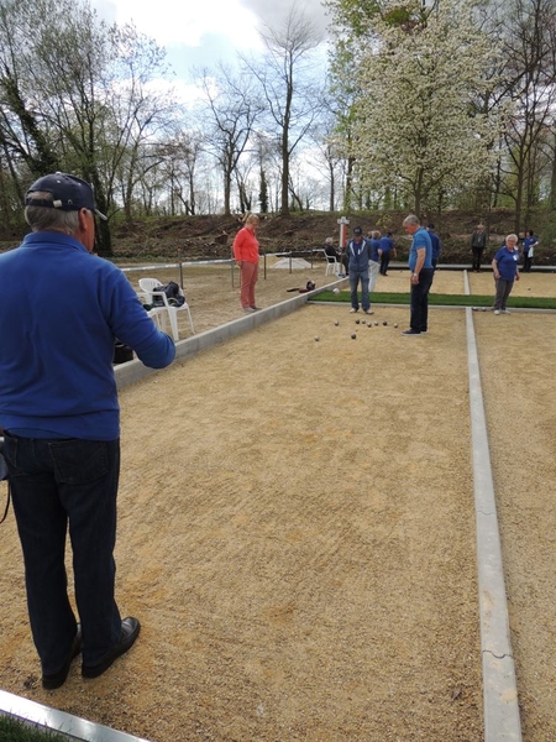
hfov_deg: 56.8
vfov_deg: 71.6
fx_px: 514
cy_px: 371
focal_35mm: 24
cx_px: 278
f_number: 3
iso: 100
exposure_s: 1/1000
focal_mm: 4.3
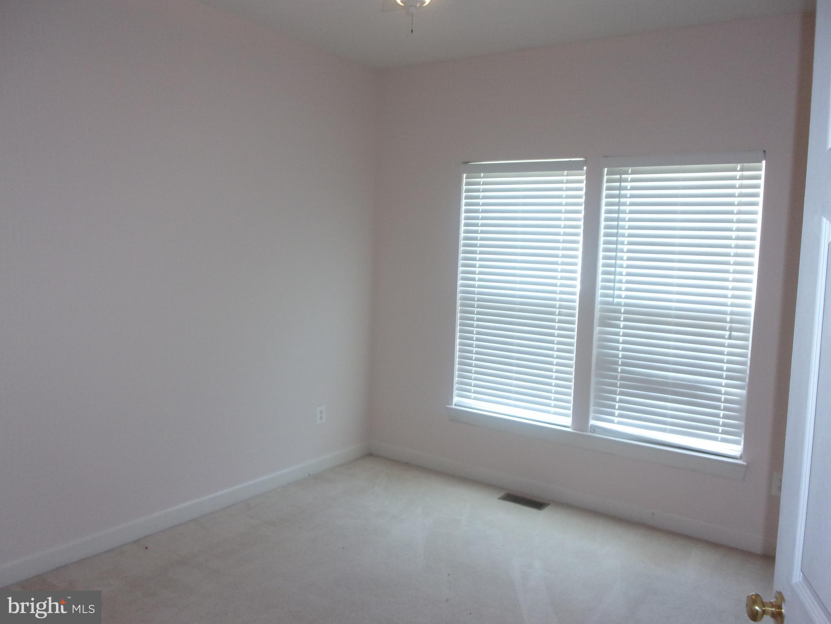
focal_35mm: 28
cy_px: 312
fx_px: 672
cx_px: 416
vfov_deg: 49.7
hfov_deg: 63.4
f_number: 3.9
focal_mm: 5.1
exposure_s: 1/34
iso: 215
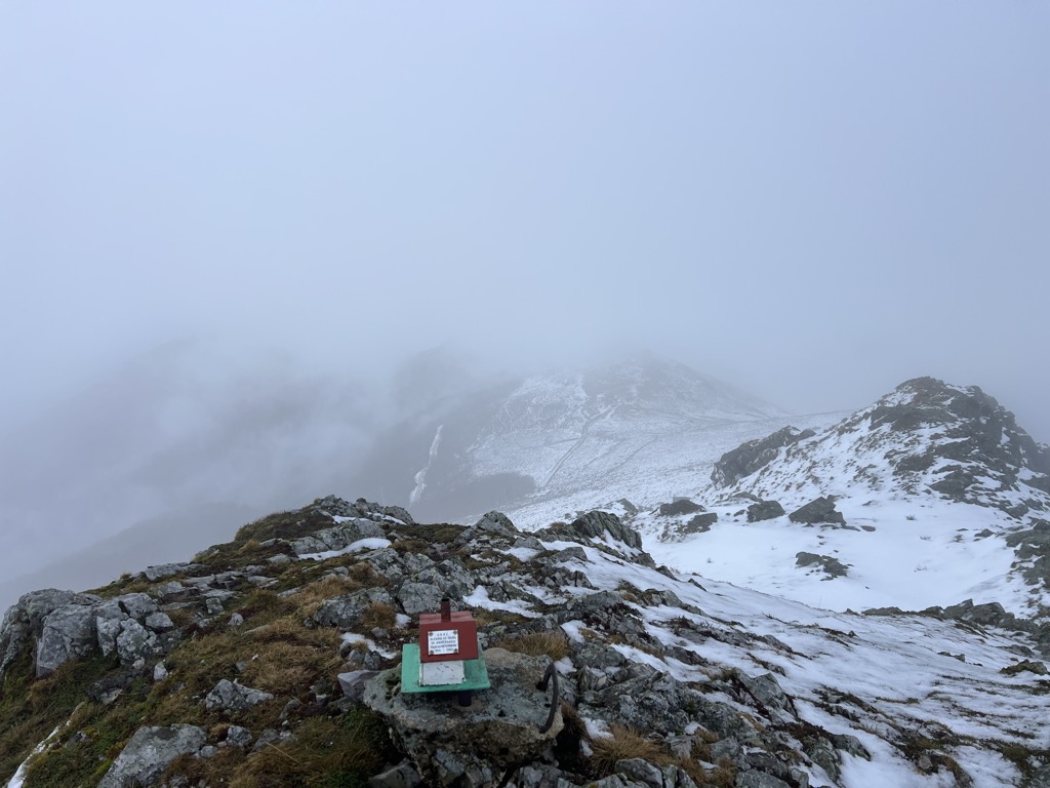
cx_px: 525
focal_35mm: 26
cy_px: 394
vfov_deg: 53.1
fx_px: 789
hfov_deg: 67.3
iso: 50
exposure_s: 1/2841
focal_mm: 5.7
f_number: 1.5
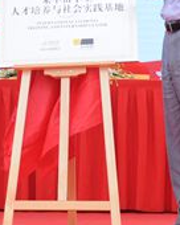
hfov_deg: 8.6
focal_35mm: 179
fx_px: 1192
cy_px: 27
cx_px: 105
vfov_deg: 10.7
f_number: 6.3
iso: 200
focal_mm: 36
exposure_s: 1/160
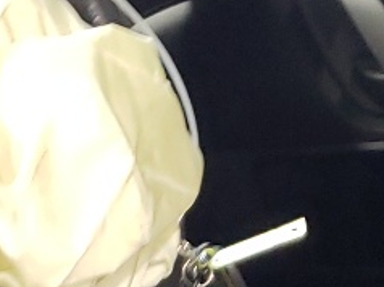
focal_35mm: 175
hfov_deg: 11.1
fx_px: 1939
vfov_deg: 8.3
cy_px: 456
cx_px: 463
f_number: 1.5
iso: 254
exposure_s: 1/30
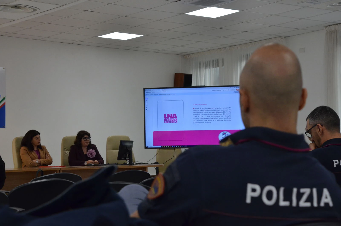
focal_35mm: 72
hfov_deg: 28.1
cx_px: 170
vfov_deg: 18.8
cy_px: 113
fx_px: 681
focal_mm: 48
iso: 1600
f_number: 6.3
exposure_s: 1/320
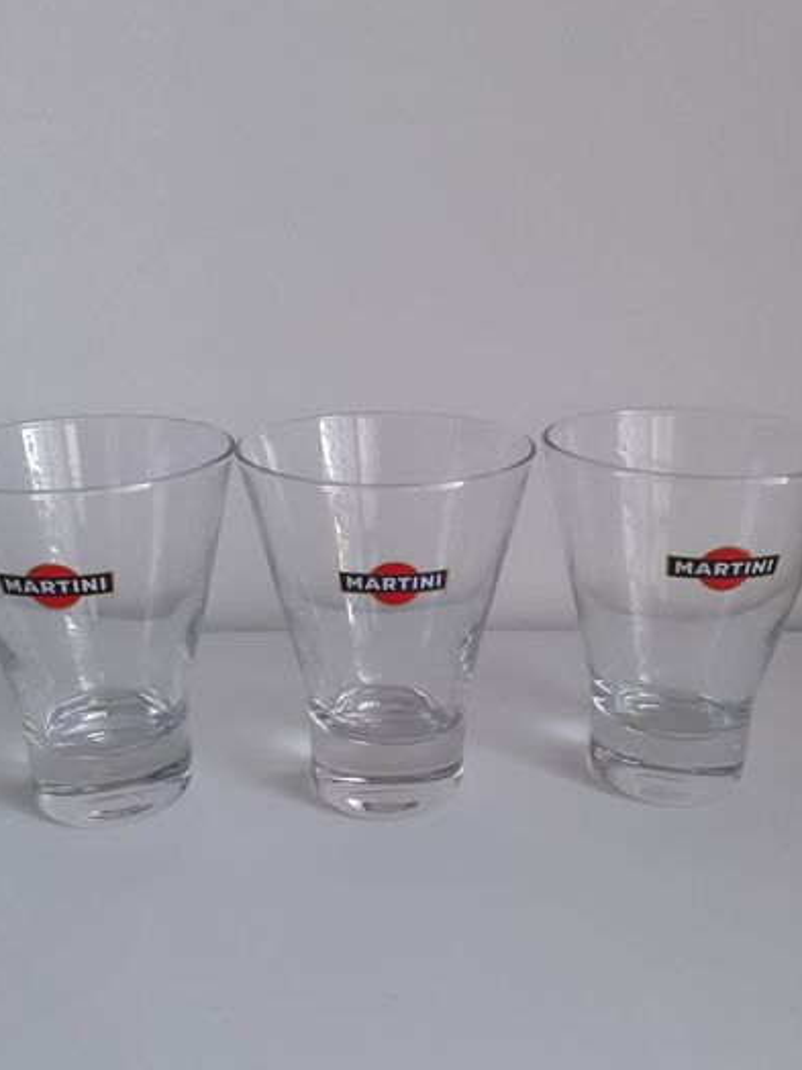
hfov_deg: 42.9
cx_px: 382
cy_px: 549
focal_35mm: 33
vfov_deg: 55.3
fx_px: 1019
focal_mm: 3.6
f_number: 1.9
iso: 200
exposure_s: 1/50
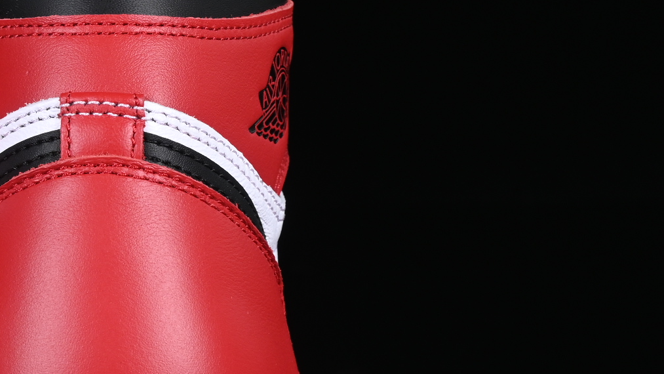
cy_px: 182
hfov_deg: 9.9
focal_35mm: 216
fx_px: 3803
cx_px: -20
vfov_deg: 5.6
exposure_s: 1/80
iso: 160
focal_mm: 50
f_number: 8
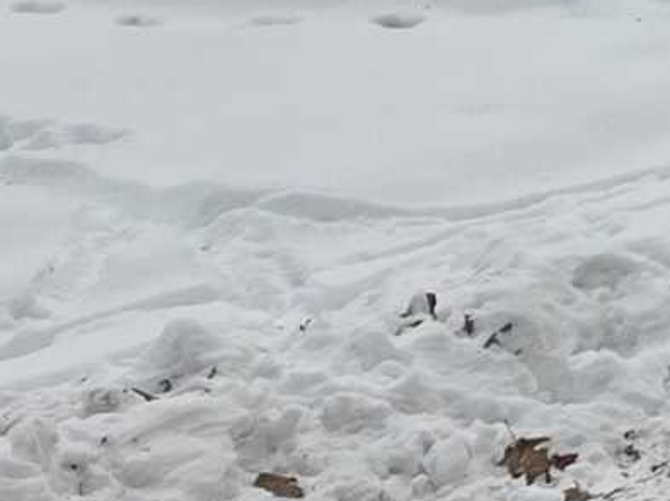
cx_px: 2005
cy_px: -837
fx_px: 3481
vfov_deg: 7.5
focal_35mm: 180
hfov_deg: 9.0
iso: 25
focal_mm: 5.4
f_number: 1.8
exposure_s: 1/1410
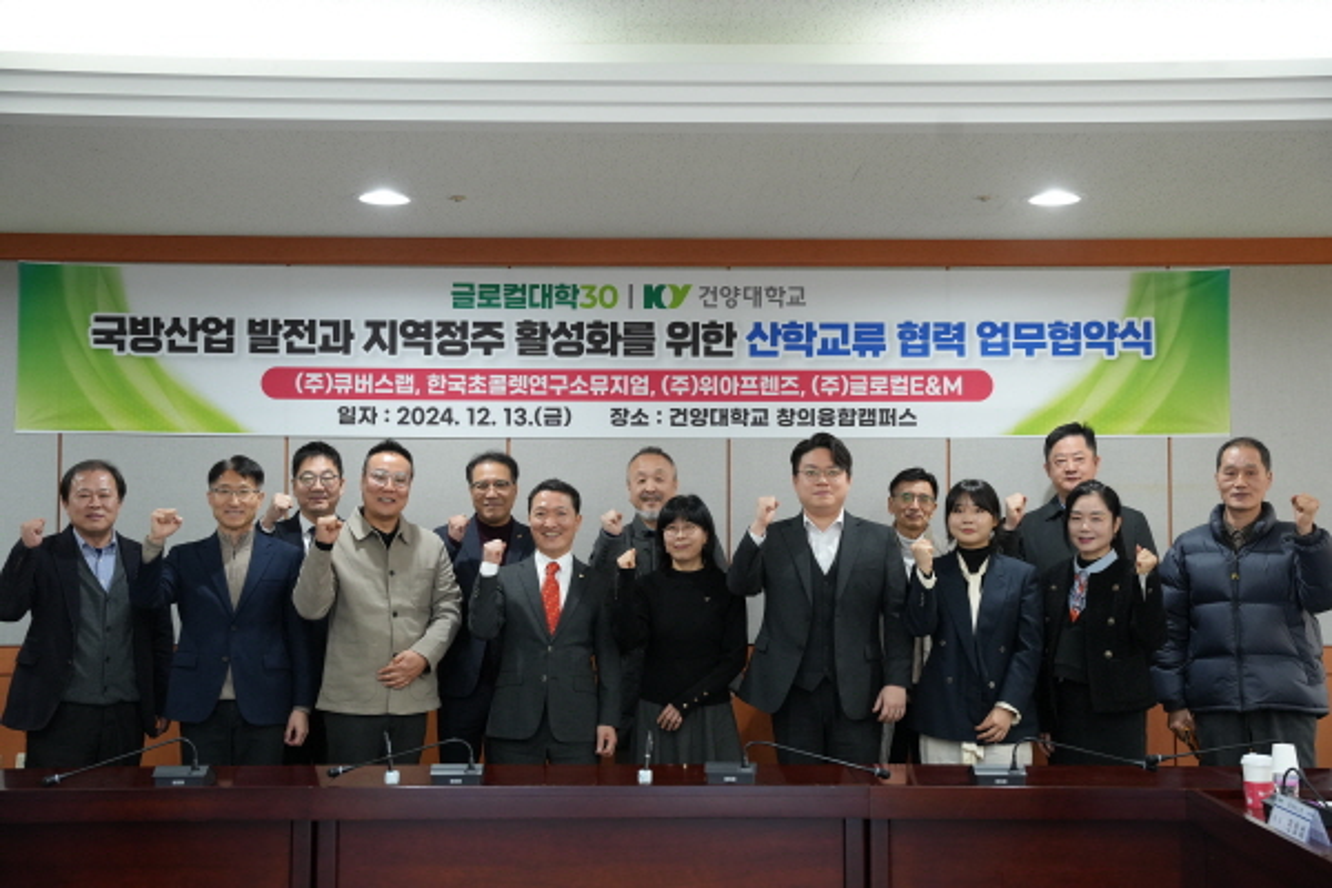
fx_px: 1817
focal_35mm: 49
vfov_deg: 27.5
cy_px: 444
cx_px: 666
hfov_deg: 40.3
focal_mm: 49.1
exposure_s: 1/160
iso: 2000
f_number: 4
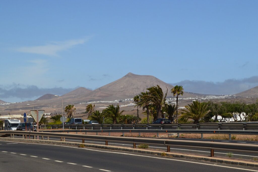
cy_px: 86
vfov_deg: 16.5
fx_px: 591
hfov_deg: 24.6
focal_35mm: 82
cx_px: 129
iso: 320
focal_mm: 55
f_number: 11
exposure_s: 1/500
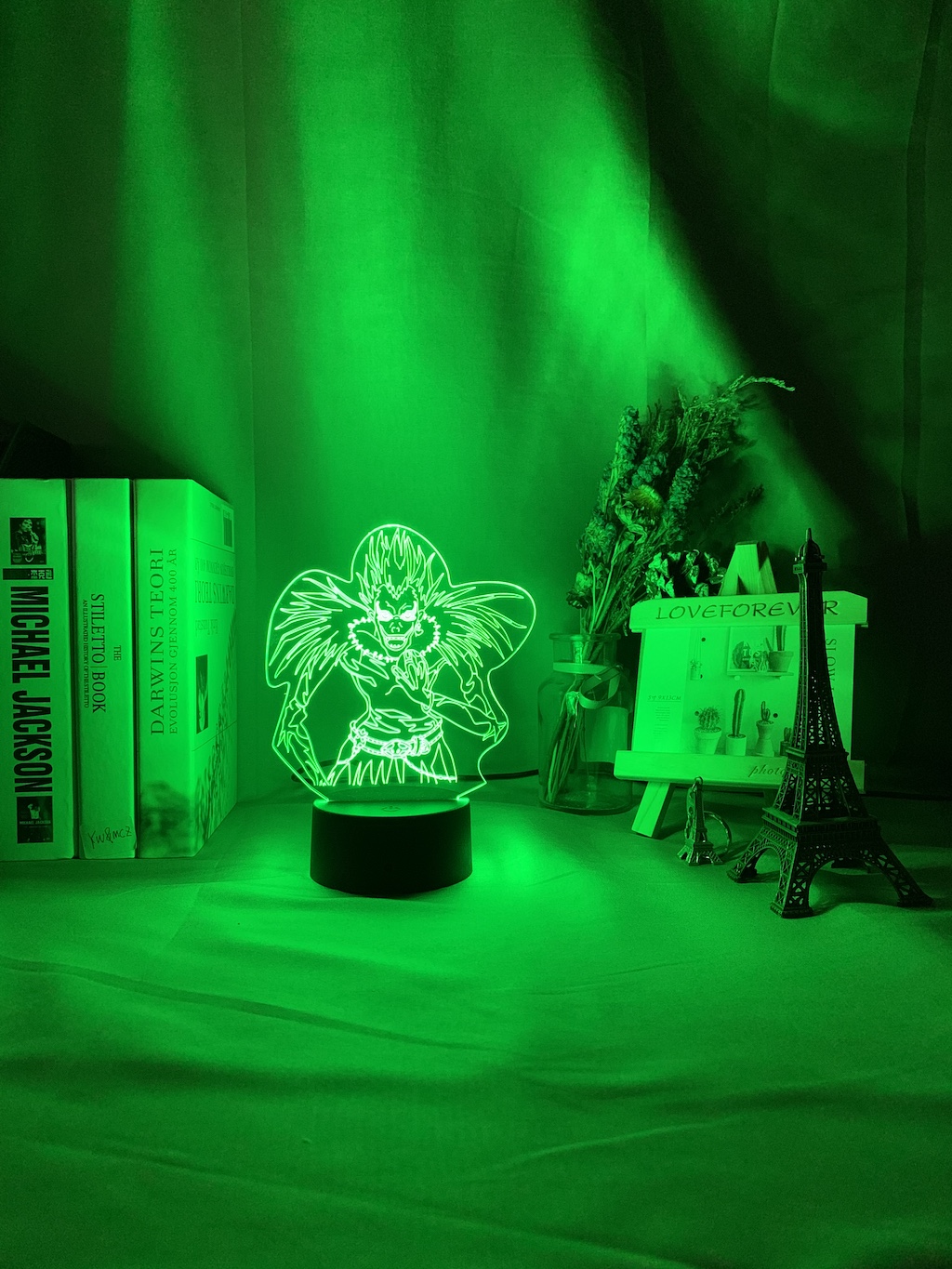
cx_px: 476
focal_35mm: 26
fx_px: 953
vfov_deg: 67.3
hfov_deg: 53.1
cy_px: 634
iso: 500
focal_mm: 4.25
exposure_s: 1/30
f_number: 1.8
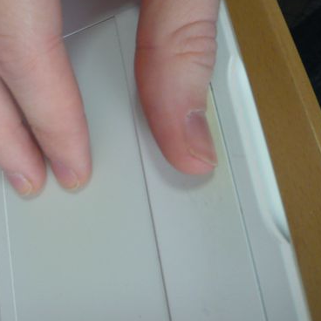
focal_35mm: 43
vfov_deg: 39.0
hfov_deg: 37.3
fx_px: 451
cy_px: 133
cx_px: 51
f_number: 2.8
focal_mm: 4.6
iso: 200
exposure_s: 1/25
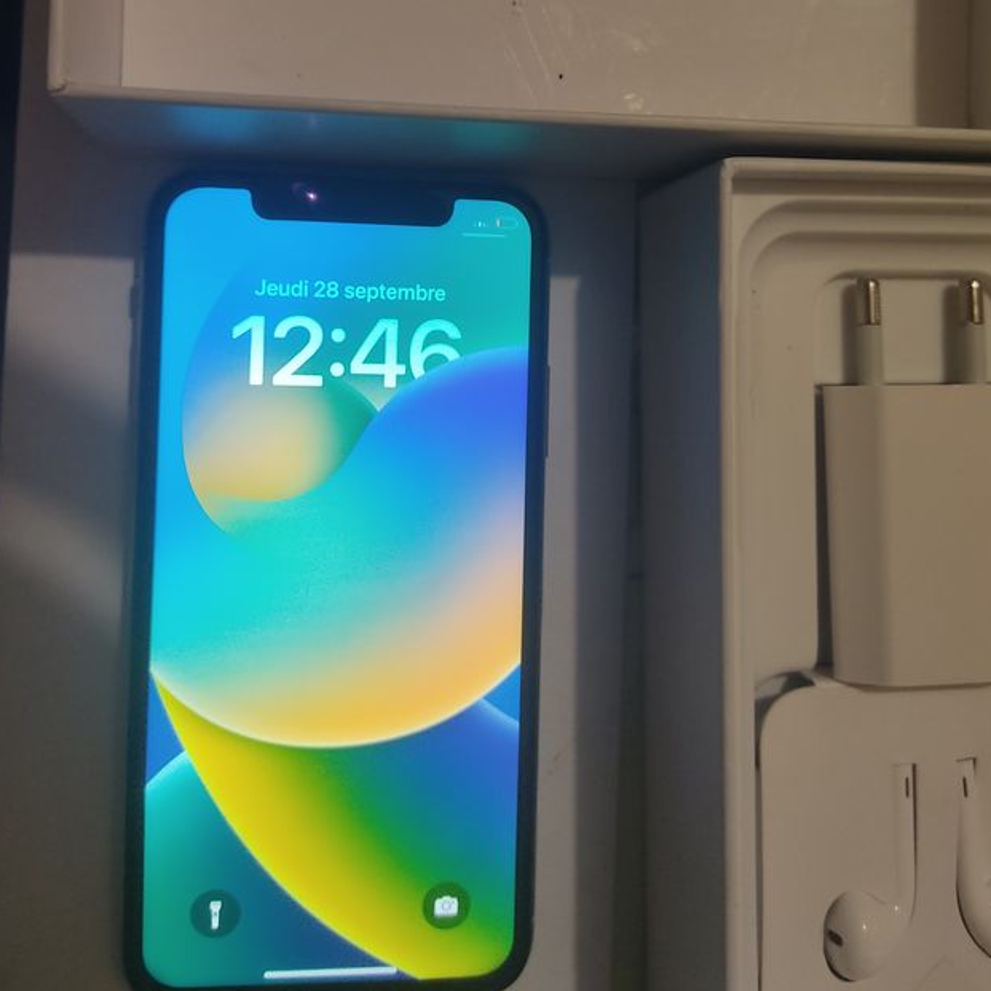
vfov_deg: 44.1
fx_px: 1198
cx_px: 503
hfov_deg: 44.9
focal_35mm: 37
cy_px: 310
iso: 329
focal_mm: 4.74
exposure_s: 1/33
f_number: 1.79
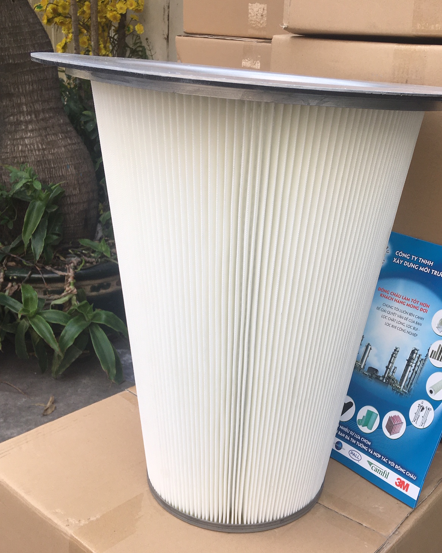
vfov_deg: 46.8
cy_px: 277
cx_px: 285
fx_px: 638
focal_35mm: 39
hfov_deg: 37.9
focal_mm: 4.15
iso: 25
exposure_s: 1/208
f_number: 2.2
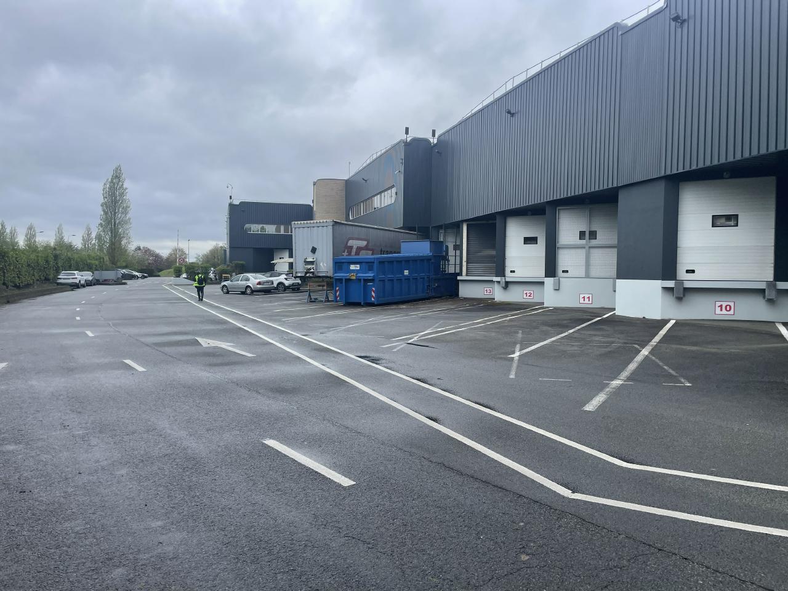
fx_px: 592
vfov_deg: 53.1
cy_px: 296
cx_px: 394
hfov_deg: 67.3
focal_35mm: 26
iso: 32
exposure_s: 1/963
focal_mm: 4.2
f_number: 1.6
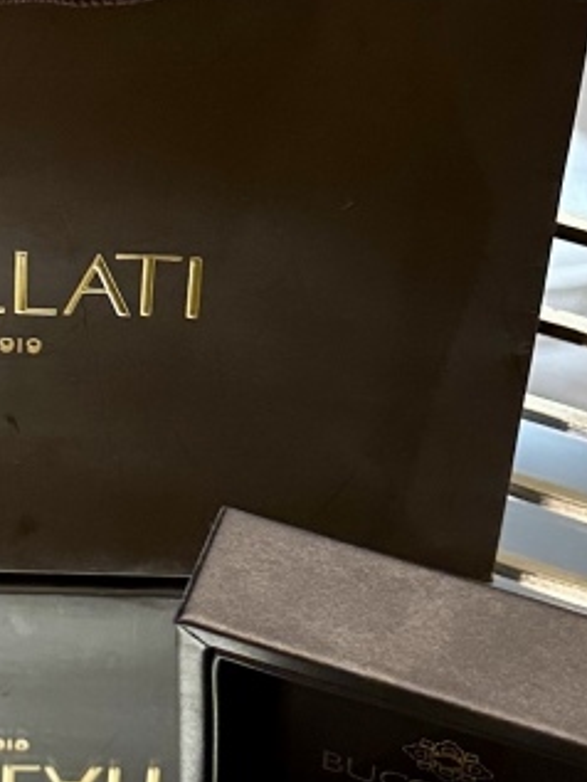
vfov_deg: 18.0
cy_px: 239
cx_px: 242
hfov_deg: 13.6
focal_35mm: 109
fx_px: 2463
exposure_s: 1/100
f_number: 1.78
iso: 160
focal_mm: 6.86
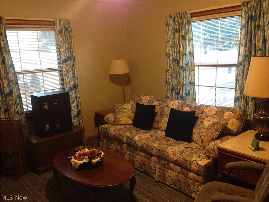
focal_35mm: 35
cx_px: 134
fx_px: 272
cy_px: 101
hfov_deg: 52.6
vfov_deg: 40.7
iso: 320
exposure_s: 1/20
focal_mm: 4.28
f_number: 2.4
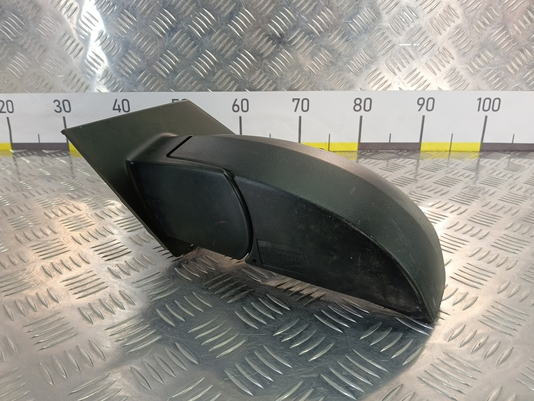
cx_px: 260
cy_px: 192
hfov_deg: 71.6
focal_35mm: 24
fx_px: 370
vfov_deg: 56.8
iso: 128
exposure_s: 1/100
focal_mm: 4.11
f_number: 1.6
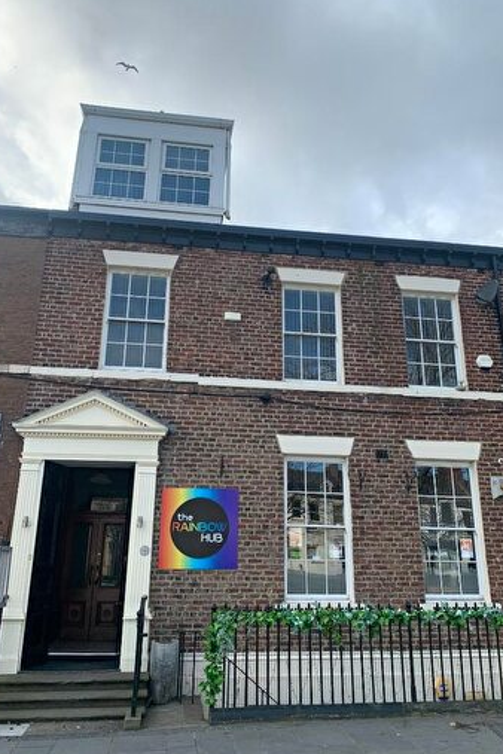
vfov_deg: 65.5
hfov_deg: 46.4
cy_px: 383
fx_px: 587
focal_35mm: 28
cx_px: 253
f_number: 1.8
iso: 25
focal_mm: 4.25
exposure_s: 1/954
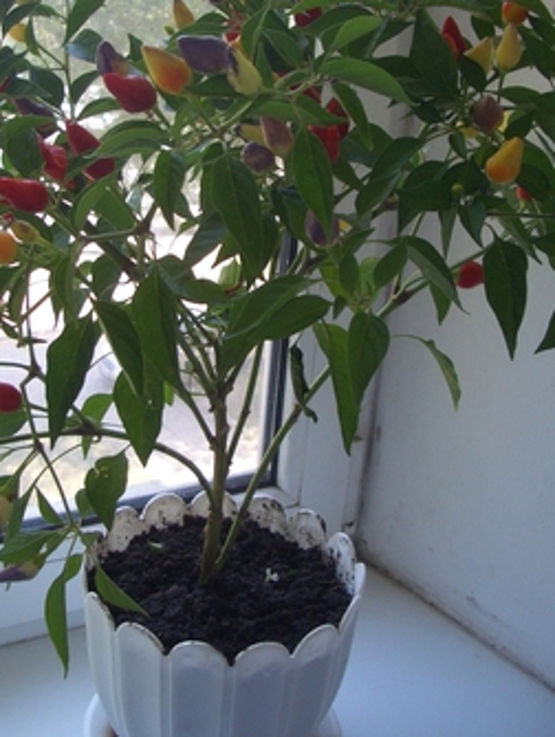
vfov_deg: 40.1
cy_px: 273
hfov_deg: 30.9
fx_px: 1003
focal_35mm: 47
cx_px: 240
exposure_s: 1/80
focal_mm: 5.8
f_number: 2.6
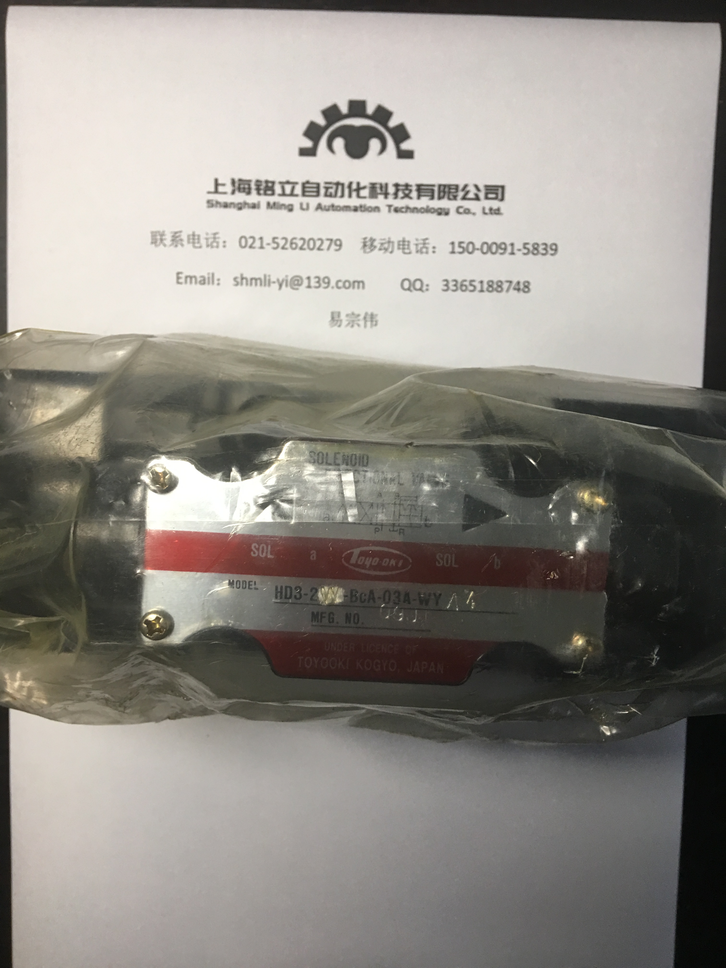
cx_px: 363
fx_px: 811
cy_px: 484
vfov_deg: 61.7
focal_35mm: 29
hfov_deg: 48.2
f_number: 2.2
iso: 50
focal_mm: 4.15
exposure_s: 1/33
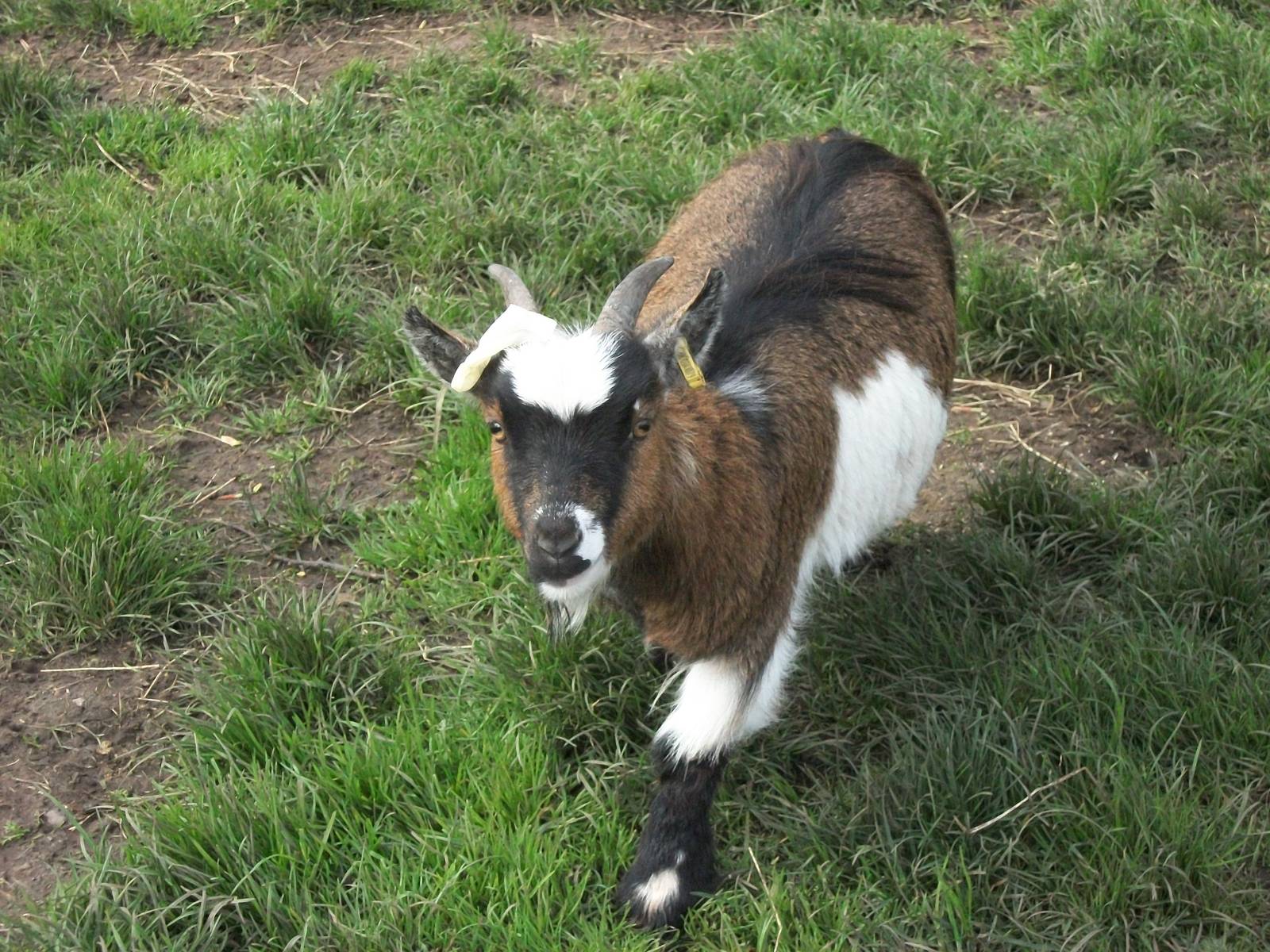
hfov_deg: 25.3
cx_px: 635
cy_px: 476
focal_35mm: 77
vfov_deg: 19.1
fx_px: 2825
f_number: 4.6
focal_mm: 13.7
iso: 399
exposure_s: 1/500
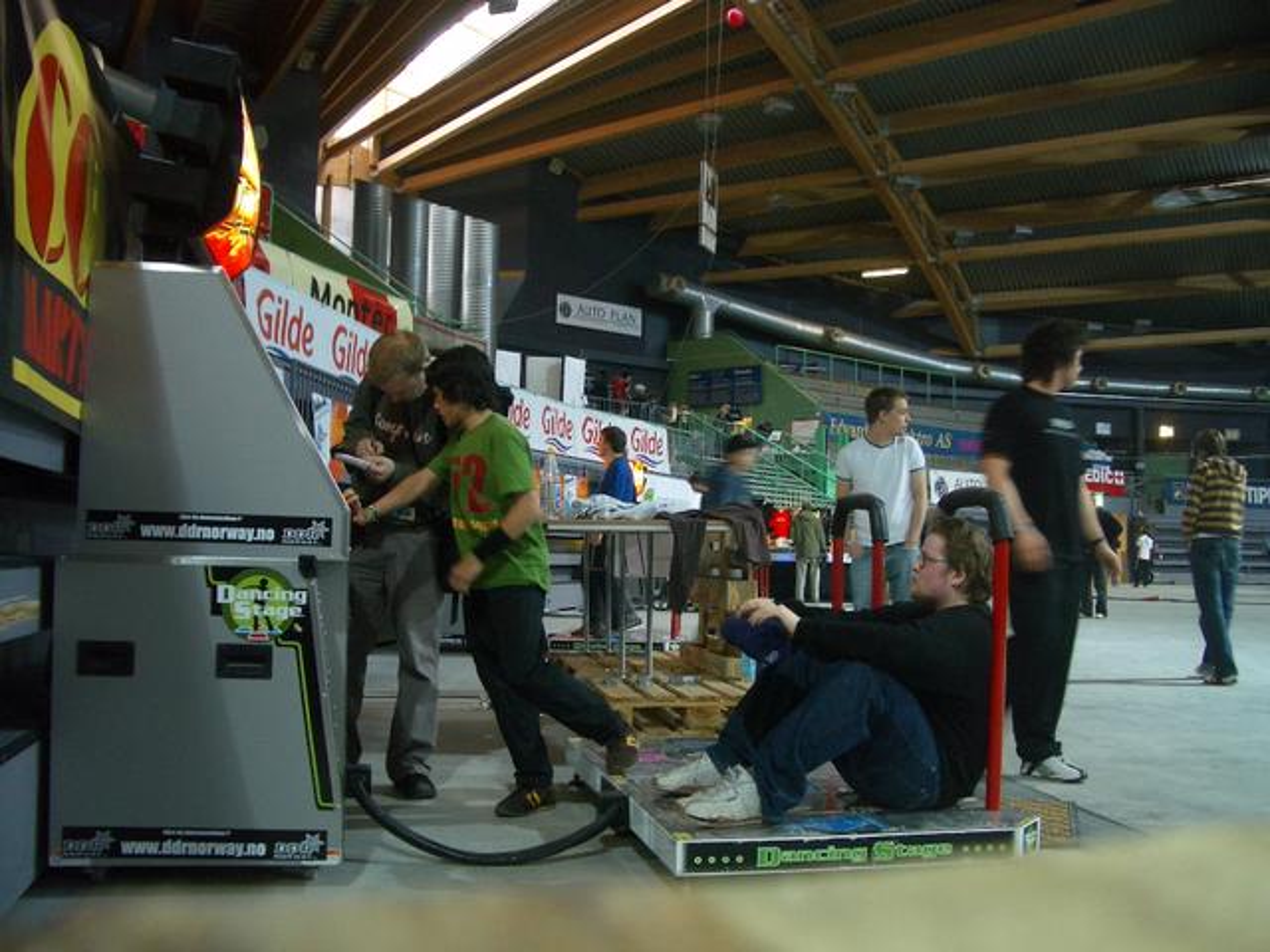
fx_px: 1284
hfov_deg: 52.6
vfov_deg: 40.7
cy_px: 476
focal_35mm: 35
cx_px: 635
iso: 100
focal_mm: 5.8
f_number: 2.6
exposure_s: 1/8
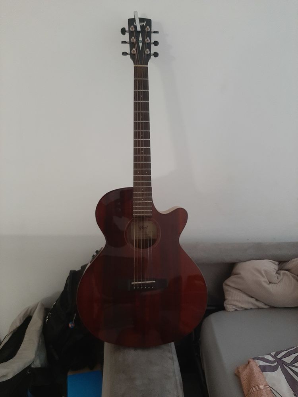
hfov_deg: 53.1
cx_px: 149
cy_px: 198
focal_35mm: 26
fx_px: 298
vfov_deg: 67.3
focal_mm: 3.93
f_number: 1.7
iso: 200
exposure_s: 1/25
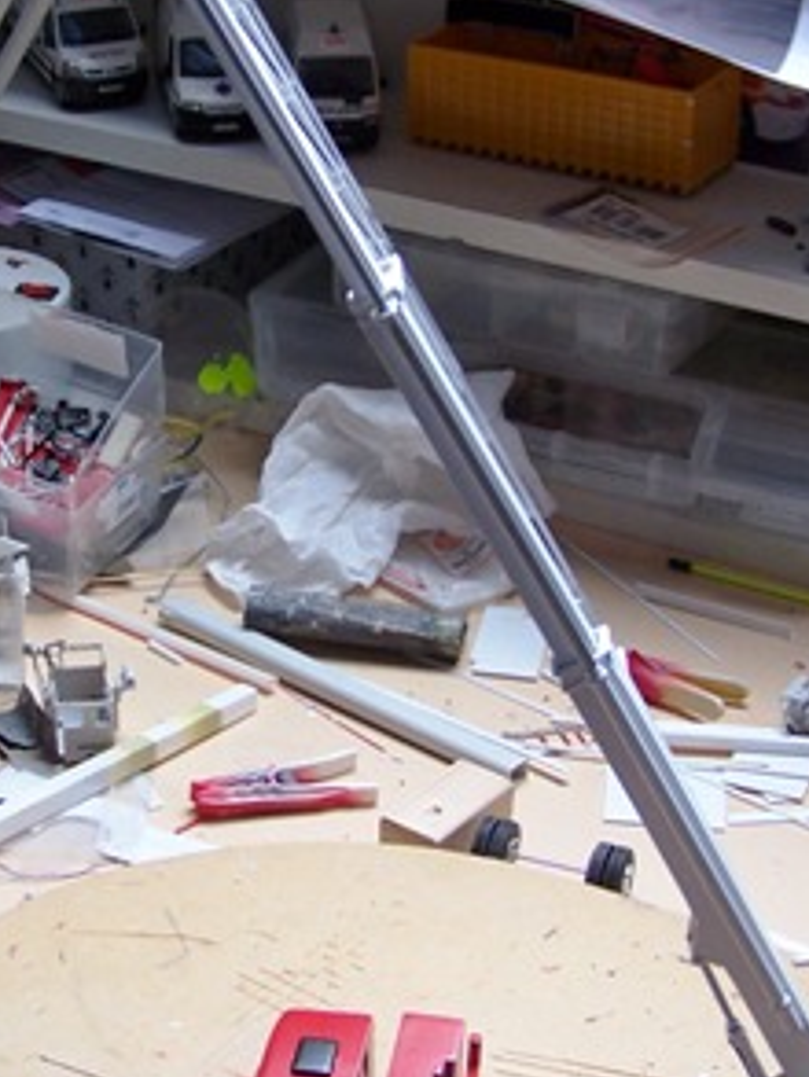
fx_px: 2584
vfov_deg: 23.5
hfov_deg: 17.8
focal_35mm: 83
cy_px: 489
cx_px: 316
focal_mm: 6.3
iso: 80
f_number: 2.8
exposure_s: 1/30
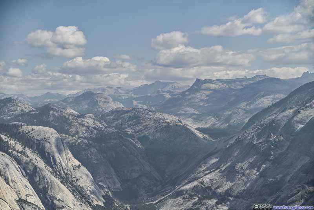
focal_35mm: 75
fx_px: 654
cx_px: 157
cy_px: 105
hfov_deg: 27.0
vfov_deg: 18.2
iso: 100
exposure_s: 1/2500
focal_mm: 75
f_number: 4.5
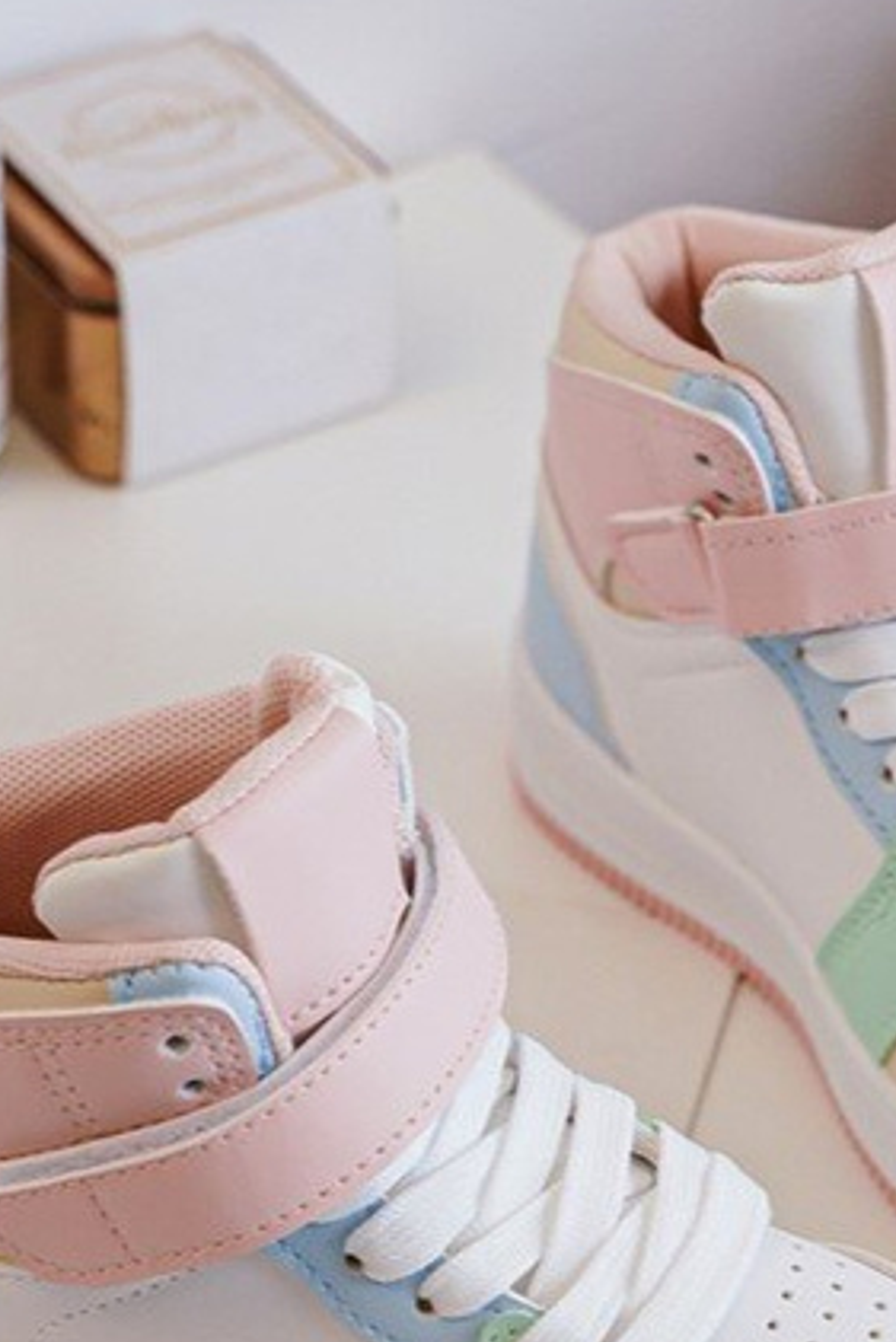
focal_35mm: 73
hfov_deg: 18.7
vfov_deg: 27.5
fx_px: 2723
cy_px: 912
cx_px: 571
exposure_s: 1/100
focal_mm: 41
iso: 500
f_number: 4
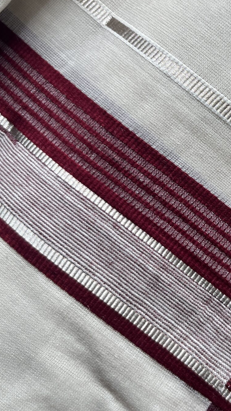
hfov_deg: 21.6
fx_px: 588
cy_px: 158
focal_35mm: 54
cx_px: 222
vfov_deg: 38.3
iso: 32
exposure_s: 1/100
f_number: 1.6
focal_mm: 5.1
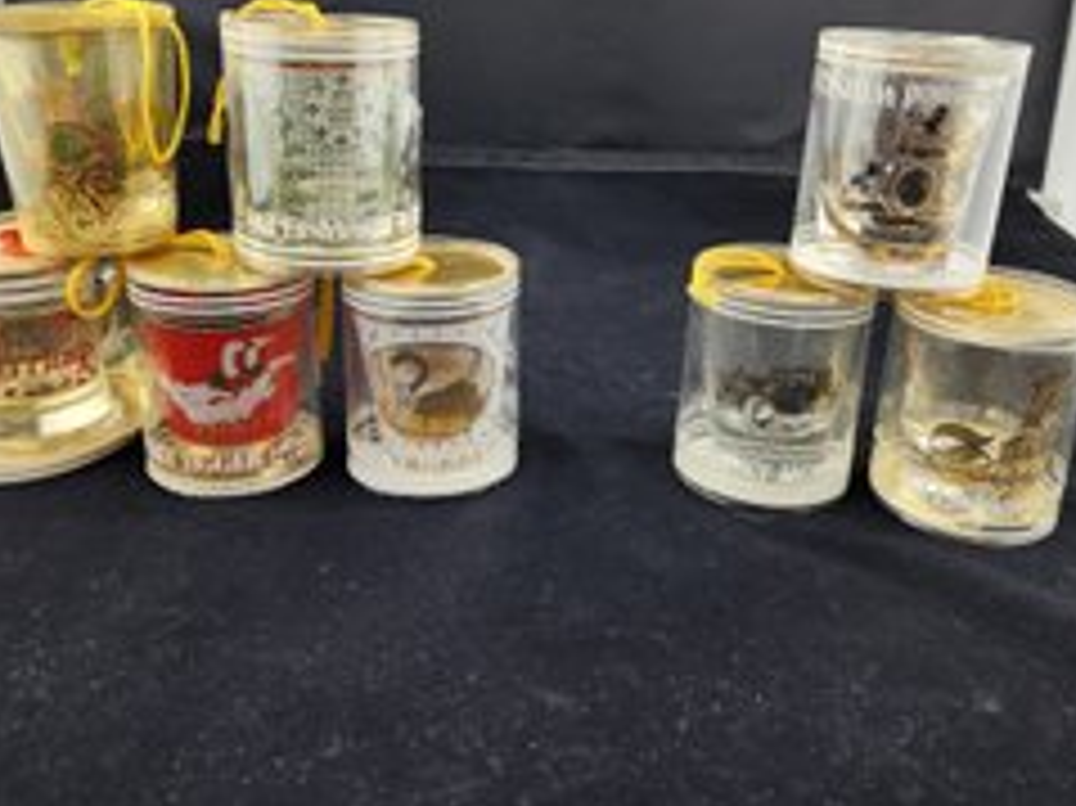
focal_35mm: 33
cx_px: 538
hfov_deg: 55.4
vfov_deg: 42.7
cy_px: 317
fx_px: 1025
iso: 32
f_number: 1.8
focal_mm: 6.4
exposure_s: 1/120
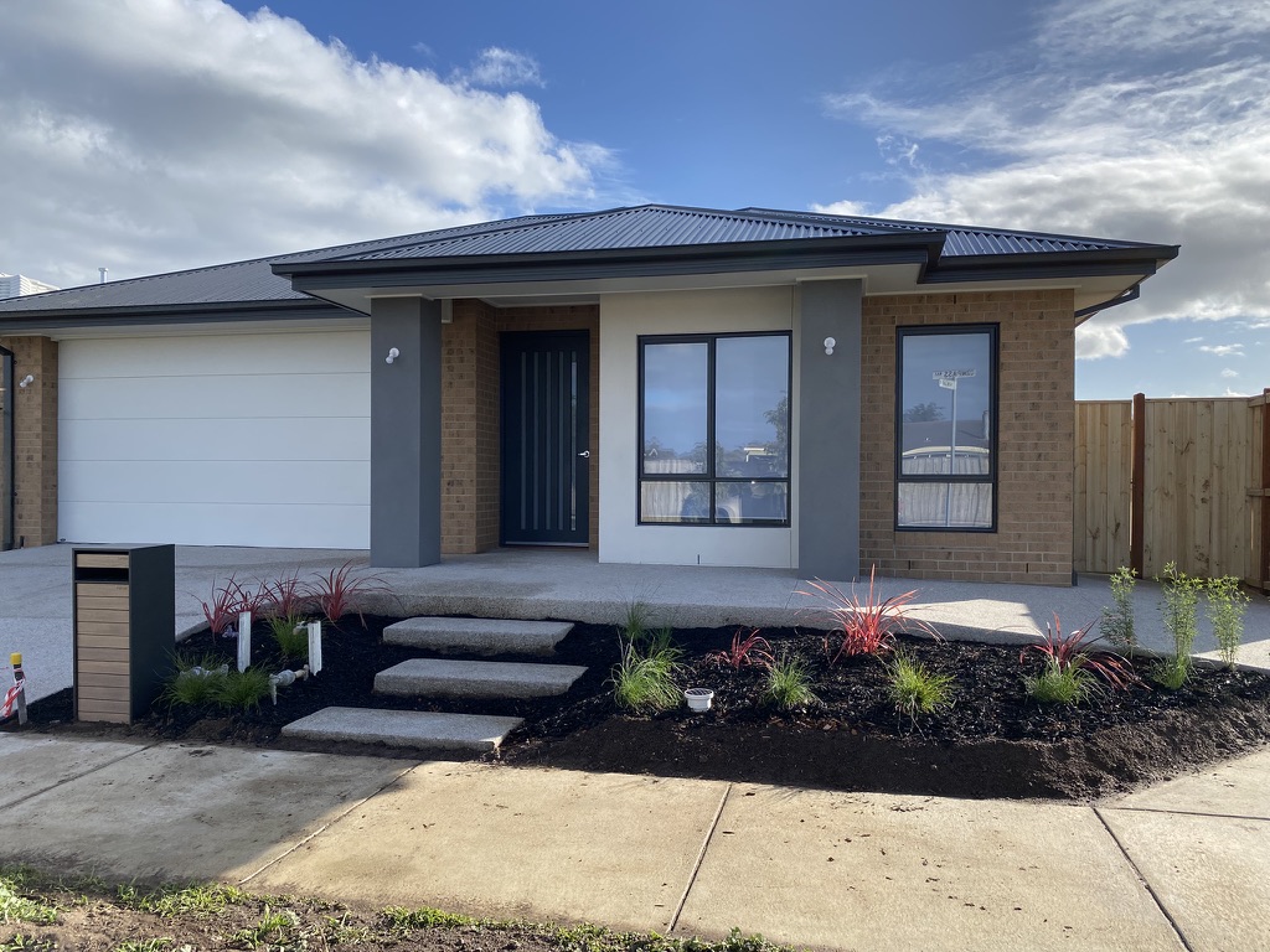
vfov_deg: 53.1
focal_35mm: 26
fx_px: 954
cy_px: 476
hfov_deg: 67.3
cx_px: 635
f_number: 1.8
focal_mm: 4.25
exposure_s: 1/2315
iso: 32
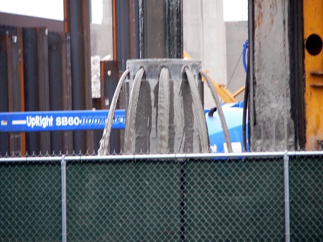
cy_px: 121
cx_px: 162
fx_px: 4031
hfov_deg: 4.6
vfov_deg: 3.4
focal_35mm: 432
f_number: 2.8
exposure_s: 1/60
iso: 200
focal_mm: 72
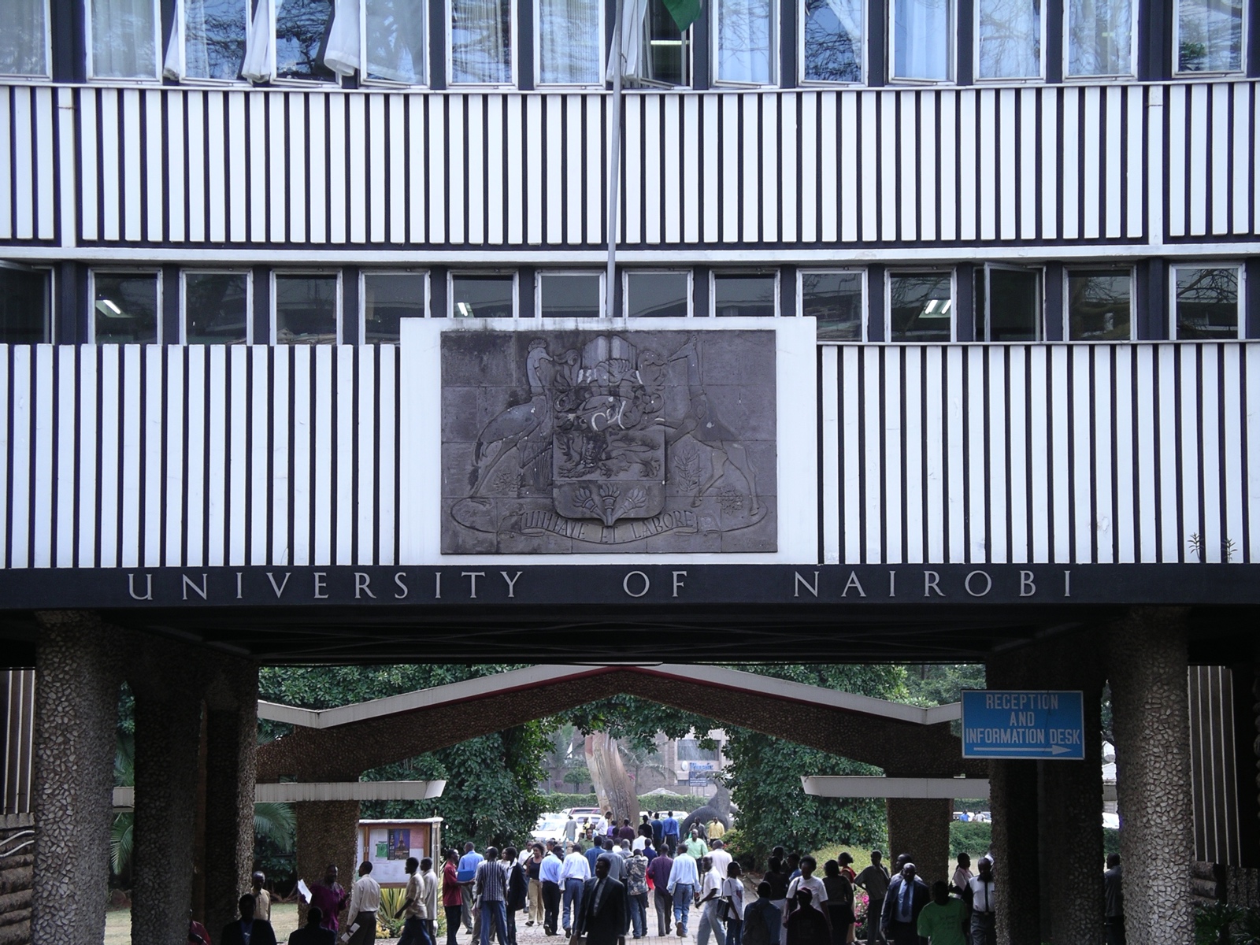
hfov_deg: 20.0
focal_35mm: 98
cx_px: 630
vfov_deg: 15.1
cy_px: 472
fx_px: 3567
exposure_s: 1/60
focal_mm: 20.4
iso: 64
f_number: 4
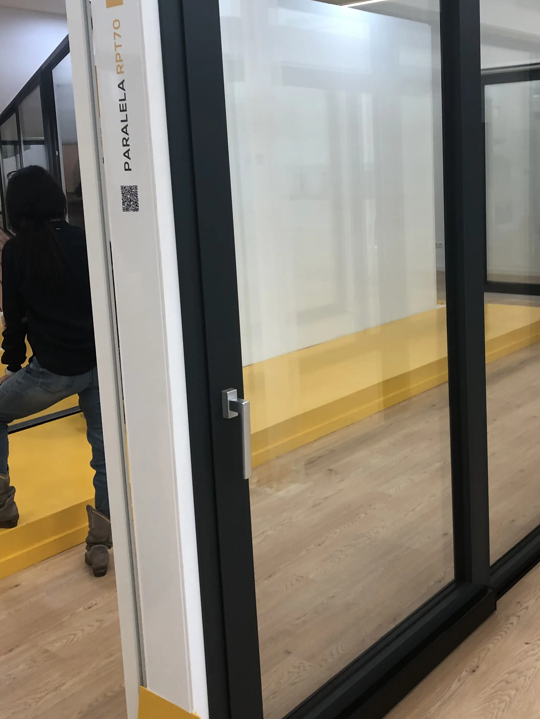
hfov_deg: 35.5
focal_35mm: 40
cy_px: 276
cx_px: 370
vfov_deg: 46.4
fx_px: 832
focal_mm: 4
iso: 32
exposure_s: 1/33
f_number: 1.8
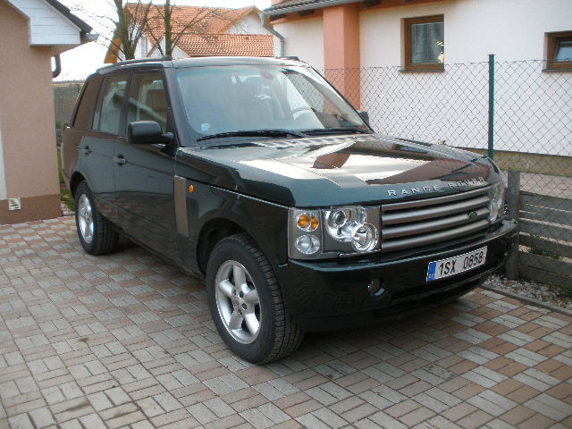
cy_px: 214
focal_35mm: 36
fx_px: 595
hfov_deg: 51.4
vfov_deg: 39.7
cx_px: 286
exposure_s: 1/30
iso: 125
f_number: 3.5
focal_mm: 6.3
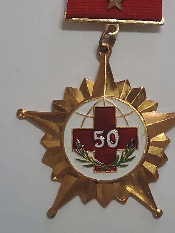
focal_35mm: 128
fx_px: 863
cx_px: 104
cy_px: 95
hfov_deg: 11.6
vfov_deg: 15.4
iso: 500
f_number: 1.95
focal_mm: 5.52
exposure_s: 1/50
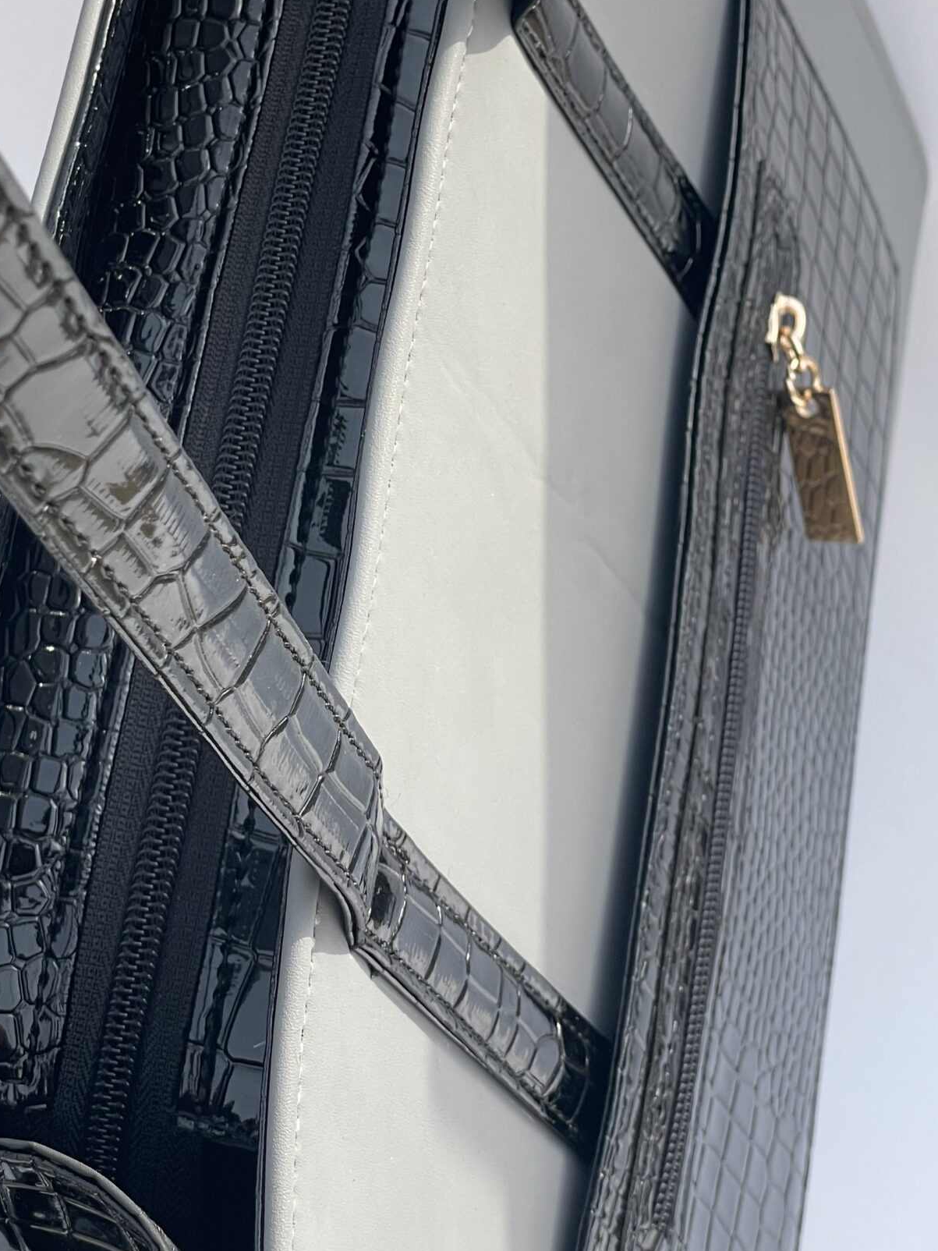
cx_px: 278
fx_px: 2999
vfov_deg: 23.4
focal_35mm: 83
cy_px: 394
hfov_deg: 17.7
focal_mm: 6
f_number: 2
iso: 25
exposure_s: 1/393
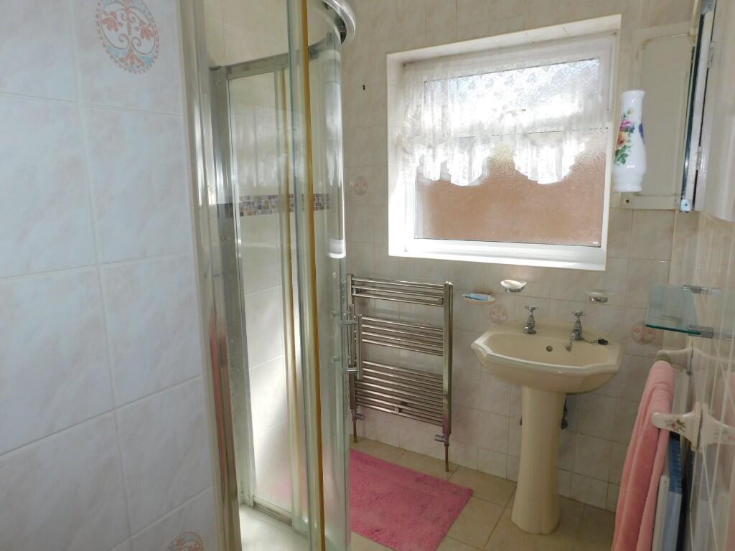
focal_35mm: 23
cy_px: 276
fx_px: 488
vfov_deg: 58.9
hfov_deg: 73.9
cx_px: 368
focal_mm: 4
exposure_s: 1/400
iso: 125
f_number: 3
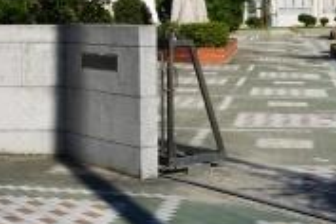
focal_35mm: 87
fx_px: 814
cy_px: -9
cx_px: 207
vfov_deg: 15.3
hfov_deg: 23.3
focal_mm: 23
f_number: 11
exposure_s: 1/200
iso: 100
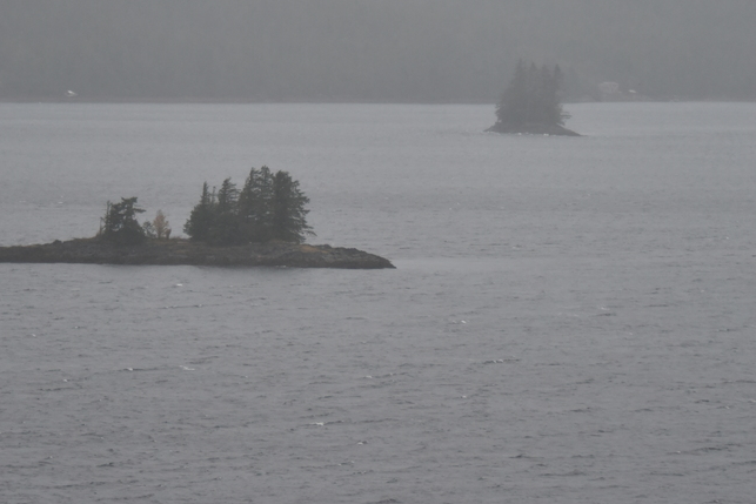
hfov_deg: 8.9
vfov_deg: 5.9
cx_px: 336
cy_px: 115
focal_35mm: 231
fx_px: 4852
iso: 1100
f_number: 5.6
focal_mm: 116
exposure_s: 1/250
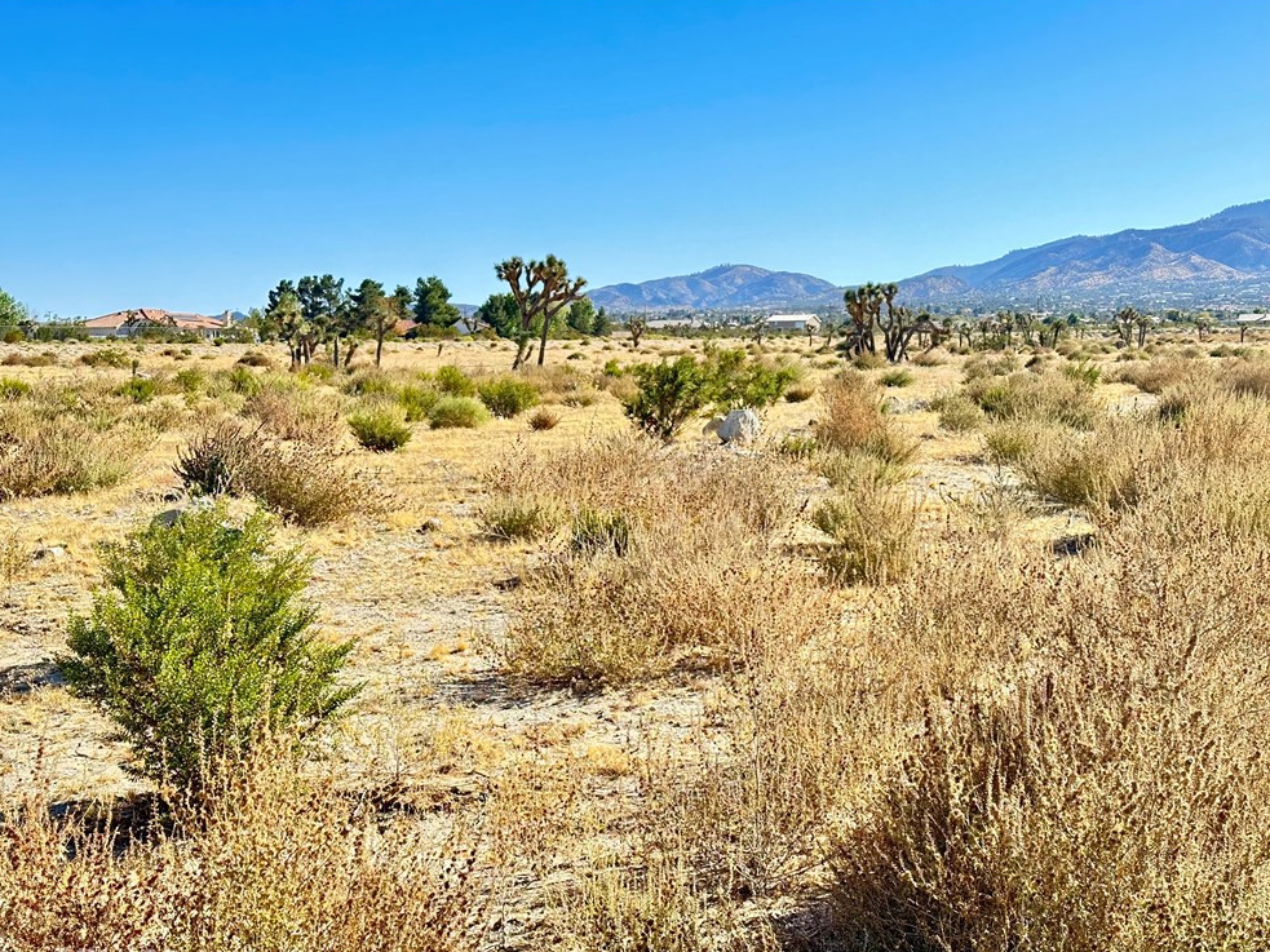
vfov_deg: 29.1
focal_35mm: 50
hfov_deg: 38.2
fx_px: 1834
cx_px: 624
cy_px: 483
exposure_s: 1/1133
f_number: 1.78
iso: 64
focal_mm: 6.86
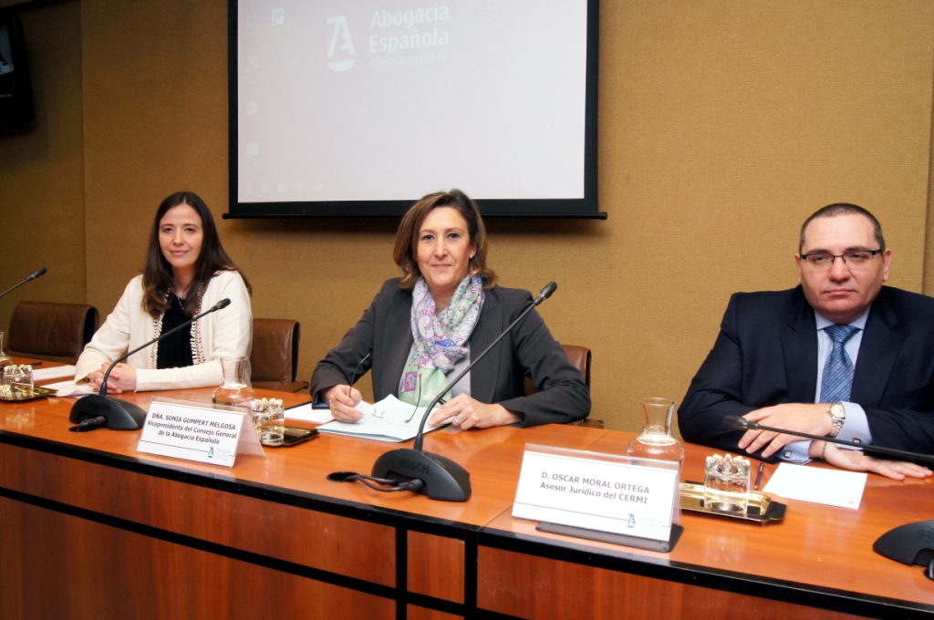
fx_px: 777
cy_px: 310
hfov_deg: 62.0
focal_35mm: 30
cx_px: 467
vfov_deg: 43.5
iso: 800
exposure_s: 1/60
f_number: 13
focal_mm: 20
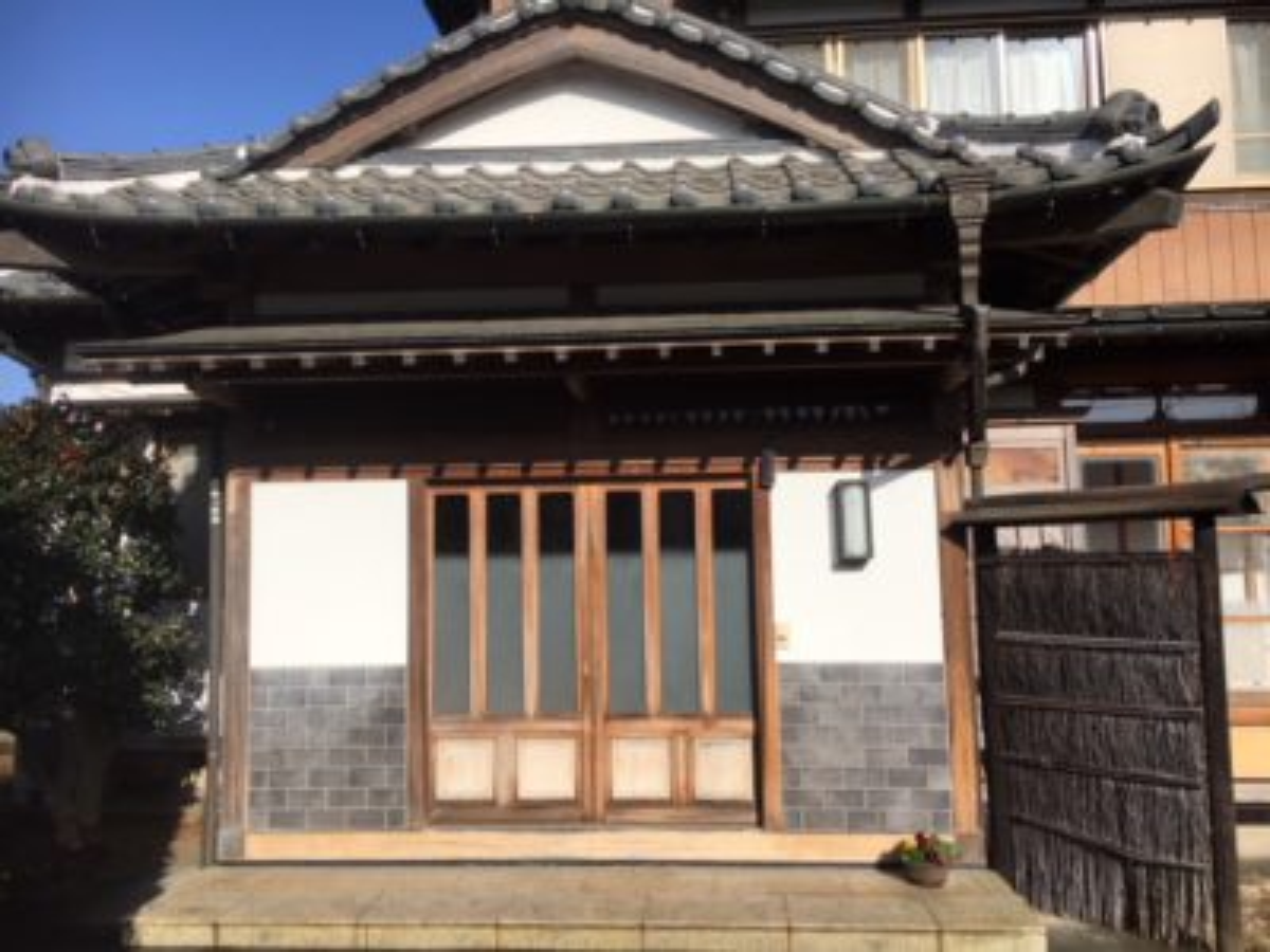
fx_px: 1064
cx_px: 635
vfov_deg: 48.2
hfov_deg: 61.7
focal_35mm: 29
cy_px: 476
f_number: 2.2
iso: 25
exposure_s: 1/2331
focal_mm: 4.15
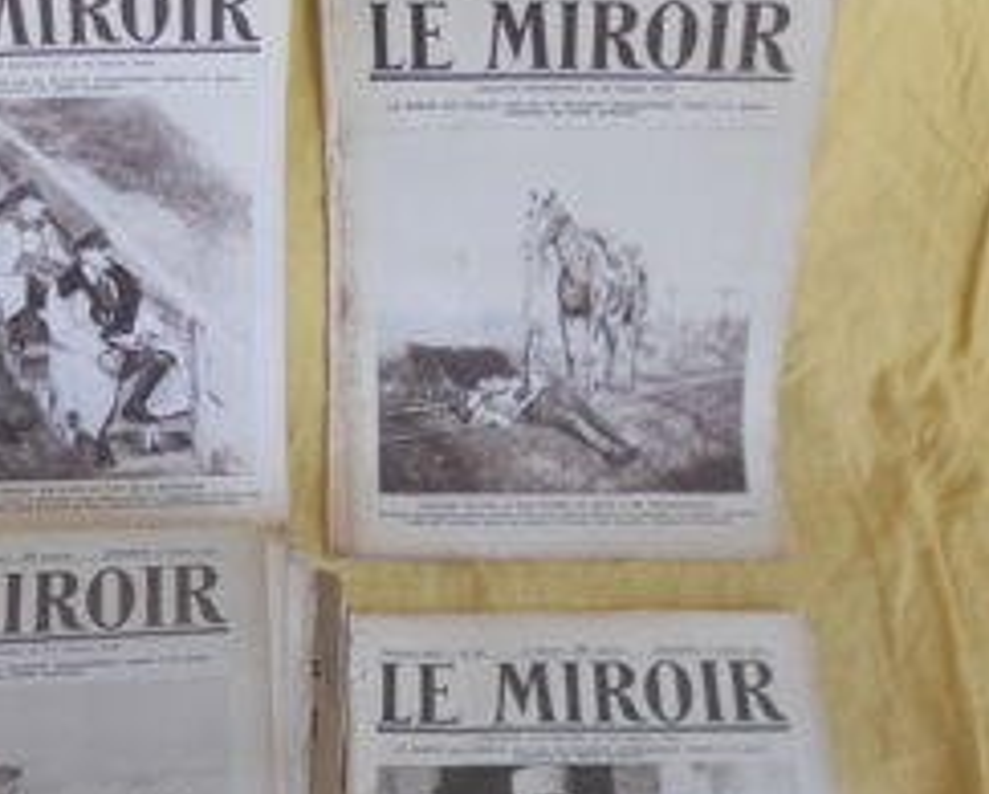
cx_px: 289
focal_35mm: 52
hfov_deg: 35.4
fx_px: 1524
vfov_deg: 28.6
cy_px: 635
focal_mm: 4.9
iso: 80
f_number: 3.2
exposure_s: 1/30
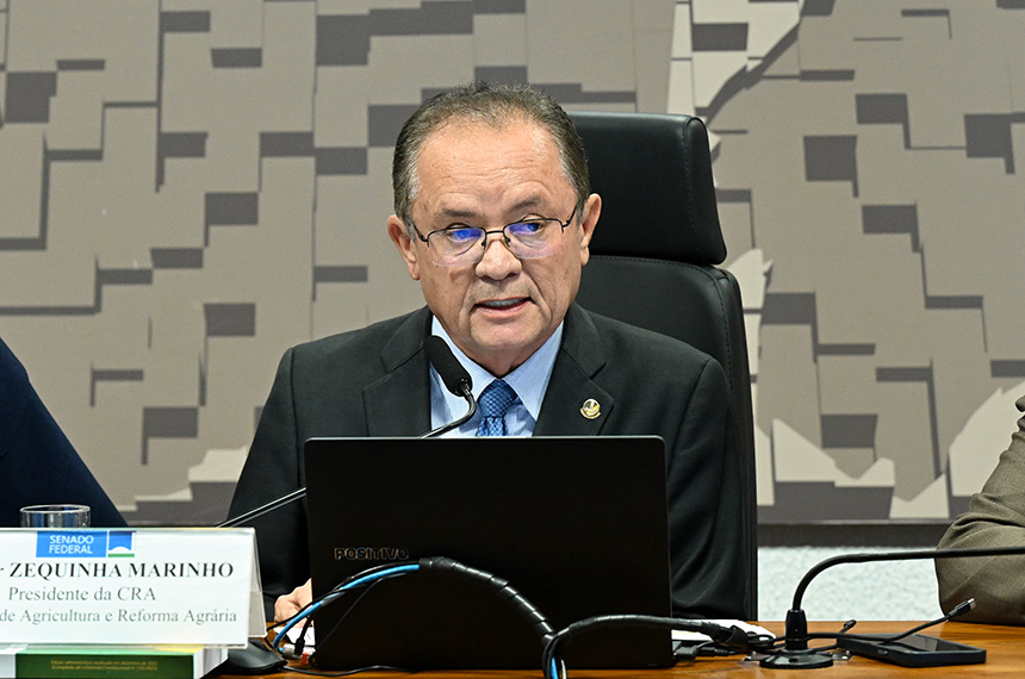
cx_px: 512
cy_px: 340
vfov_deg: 7.6
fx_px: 5115
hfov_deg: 11.4
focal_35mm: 180
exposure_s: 1/160
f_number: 4
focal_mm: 120
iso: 2500
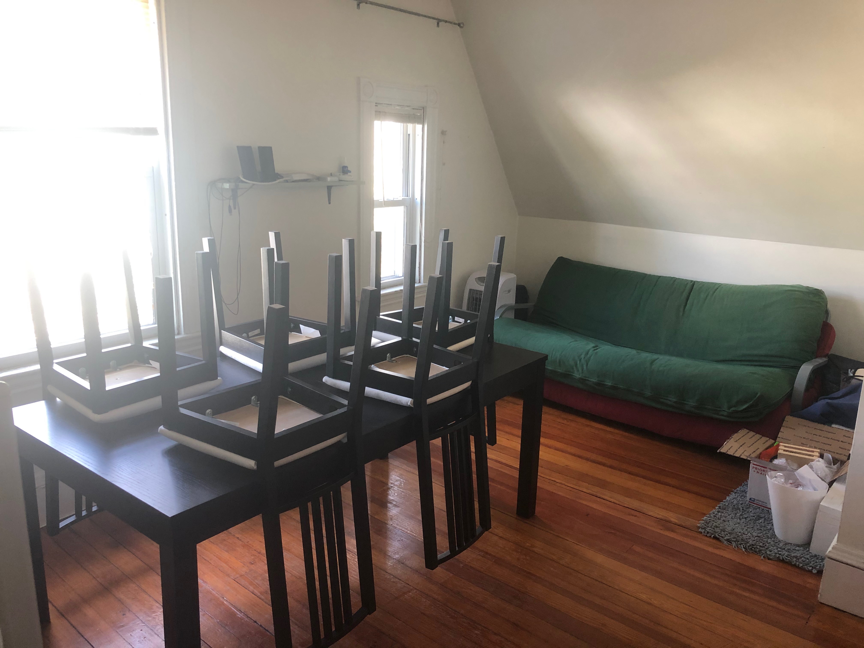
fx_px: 699
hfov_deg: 63.4
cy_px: 324
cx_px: 432
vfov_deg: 49.7
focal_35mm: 28
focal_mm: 4
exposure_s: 1/17
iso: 40
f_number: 1.8
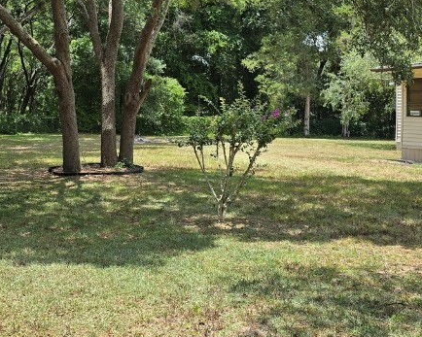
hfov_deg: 35.0
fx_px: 662
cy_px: 105
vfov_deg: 28.4
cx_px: 136
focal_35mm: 53
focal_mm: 6.3
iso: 12
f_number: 1.7
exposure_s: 1/574
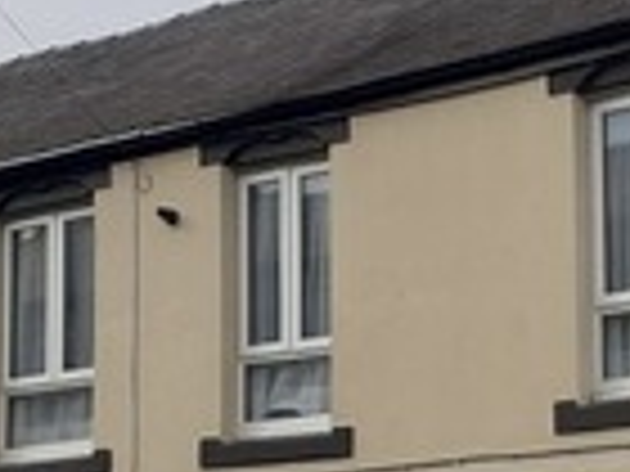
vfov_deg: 12.0
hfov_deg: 15.9
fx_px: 2239
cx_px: 513
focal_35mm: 123
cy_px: 333
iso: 40
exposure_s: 1/1529
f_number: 1.9
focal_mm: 3.6
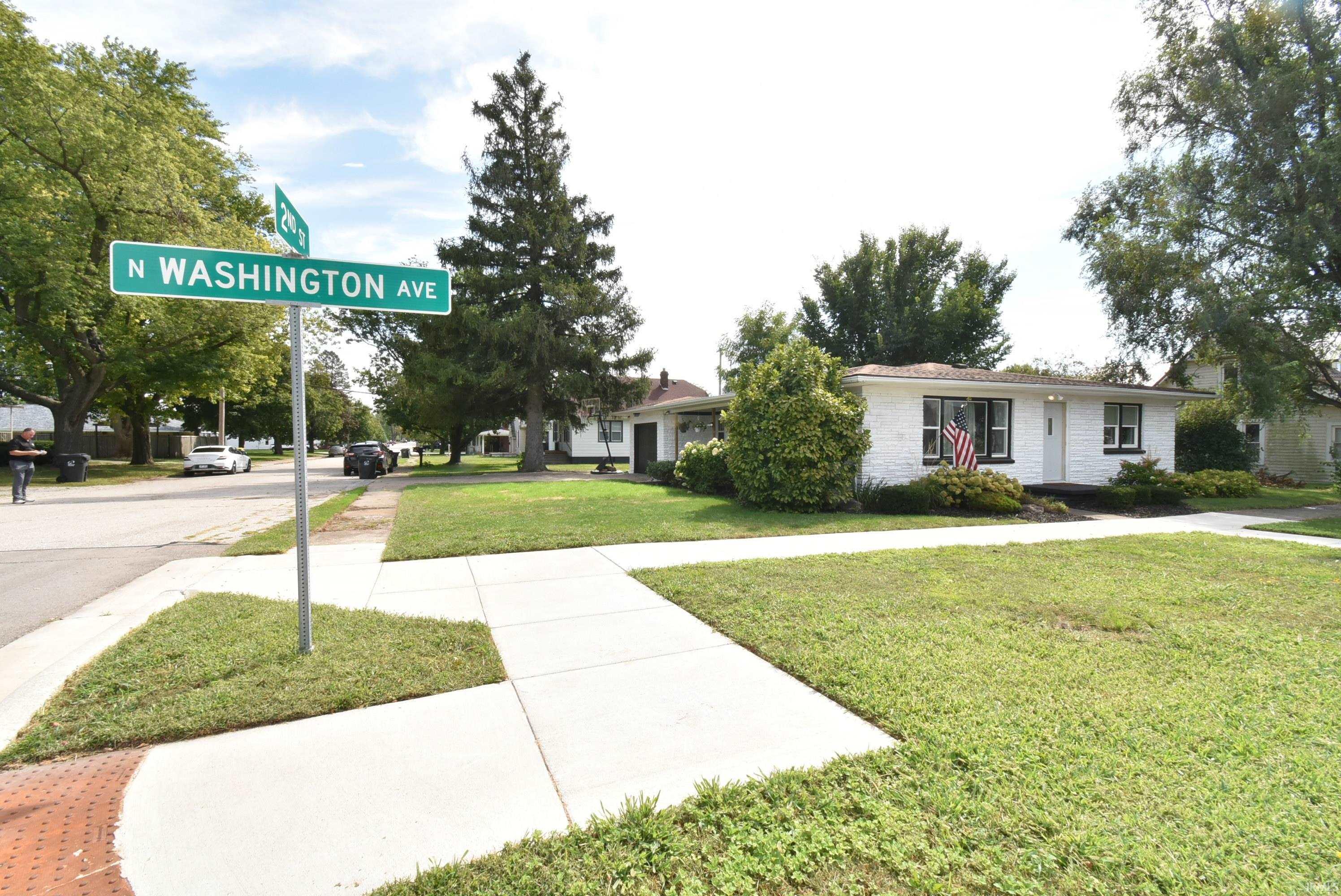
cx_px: 670
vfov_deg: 77.4
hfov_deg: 100.3
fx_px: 559
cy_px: 448
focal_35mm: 15
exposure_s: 1/60
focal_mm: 10
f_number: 18
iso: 400
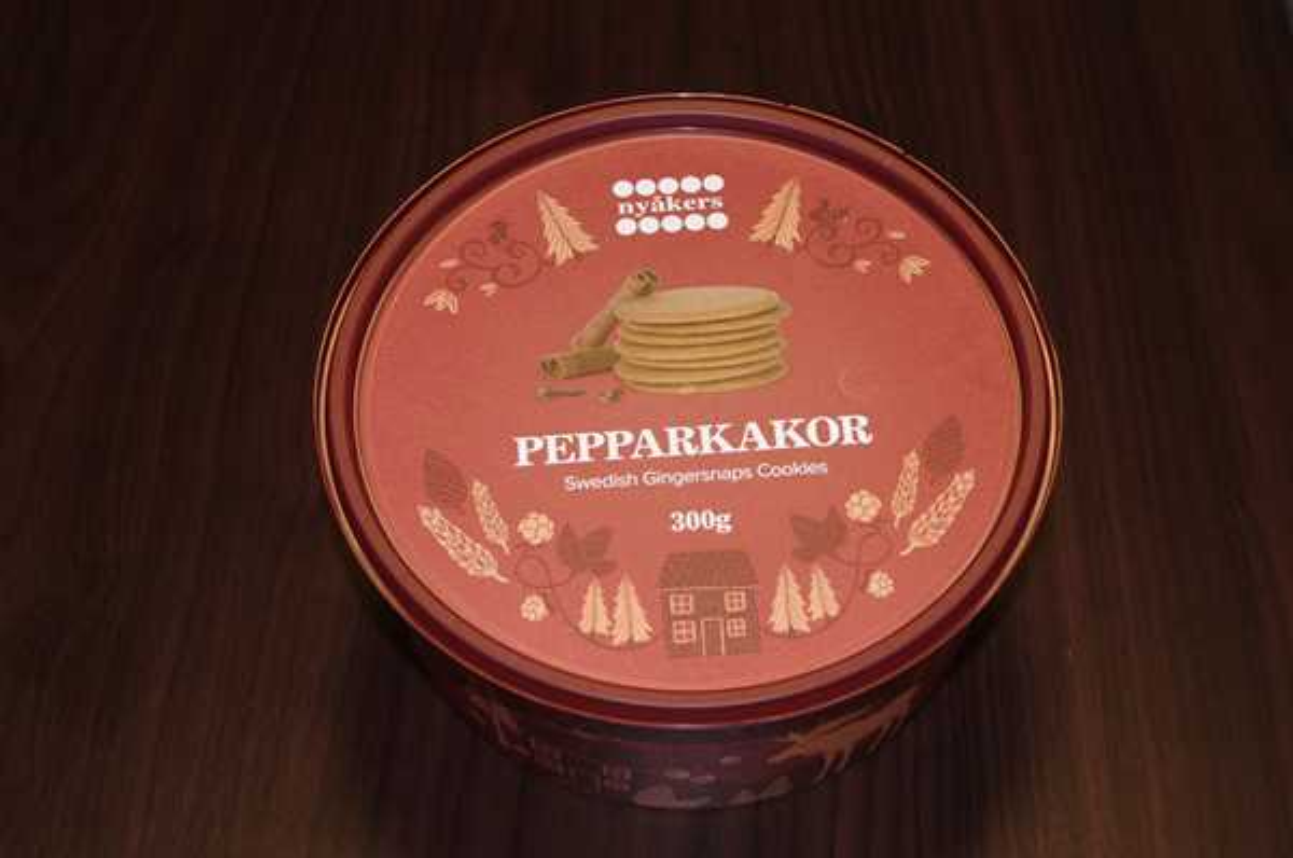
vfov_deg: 21.2
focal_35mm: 64
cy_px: 429
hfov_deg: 31.5
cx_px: 646
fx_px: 2295
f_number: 8
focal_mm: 42.5
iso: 400
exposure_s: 1/30
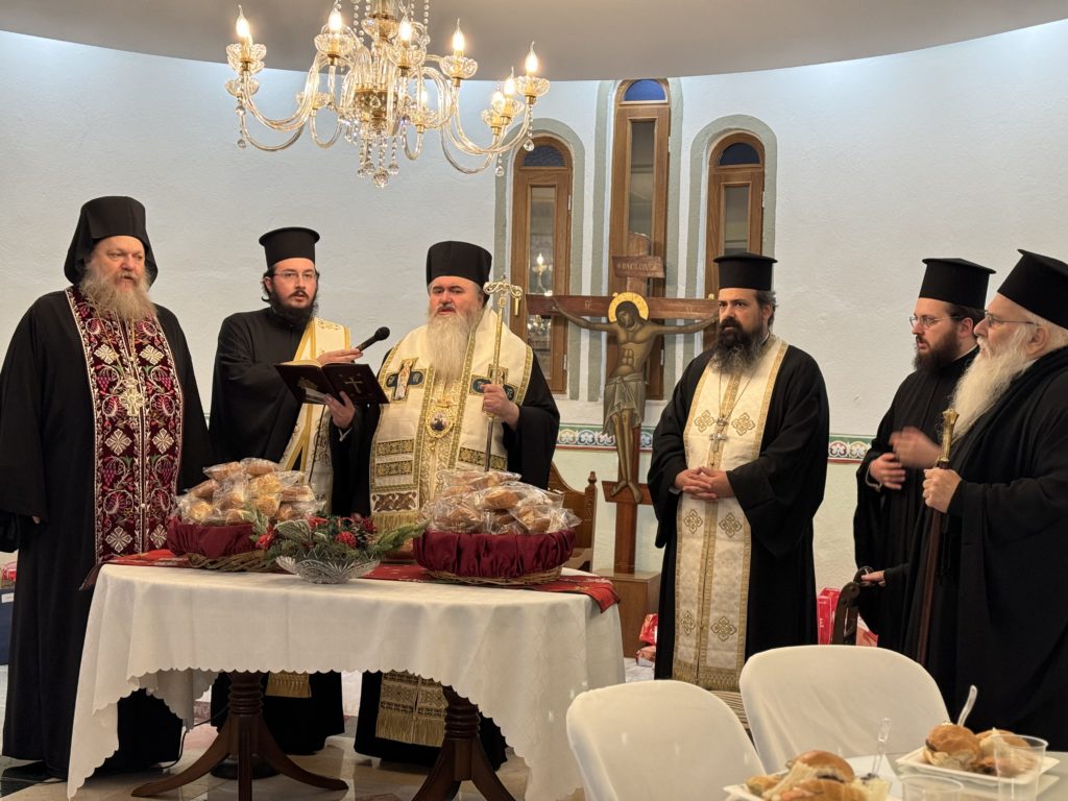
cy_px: 400
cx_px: 534
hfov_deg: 39.7
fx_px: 1481
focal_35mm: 48
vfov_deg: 30.3
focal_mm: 6.86
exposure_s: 1/50
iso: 125
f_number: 1.78
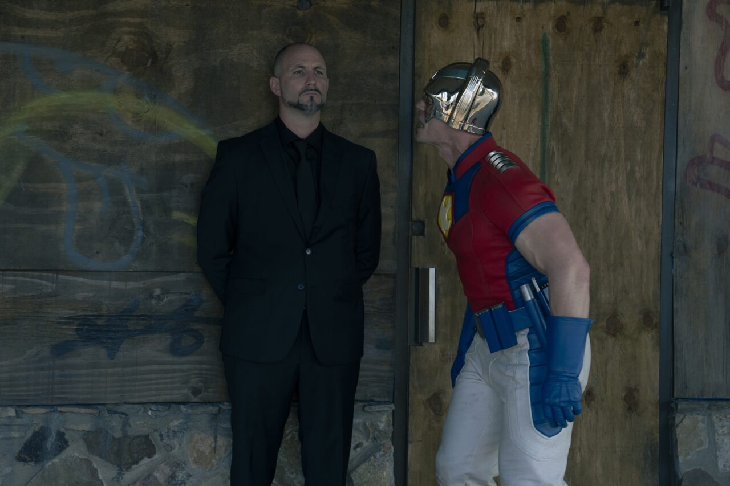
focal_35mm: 70
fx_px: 1419
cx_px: 365
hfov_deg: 28.8
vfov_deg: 19.5
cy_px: 243
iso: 125
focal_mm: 70
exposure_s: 1/125
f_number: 4
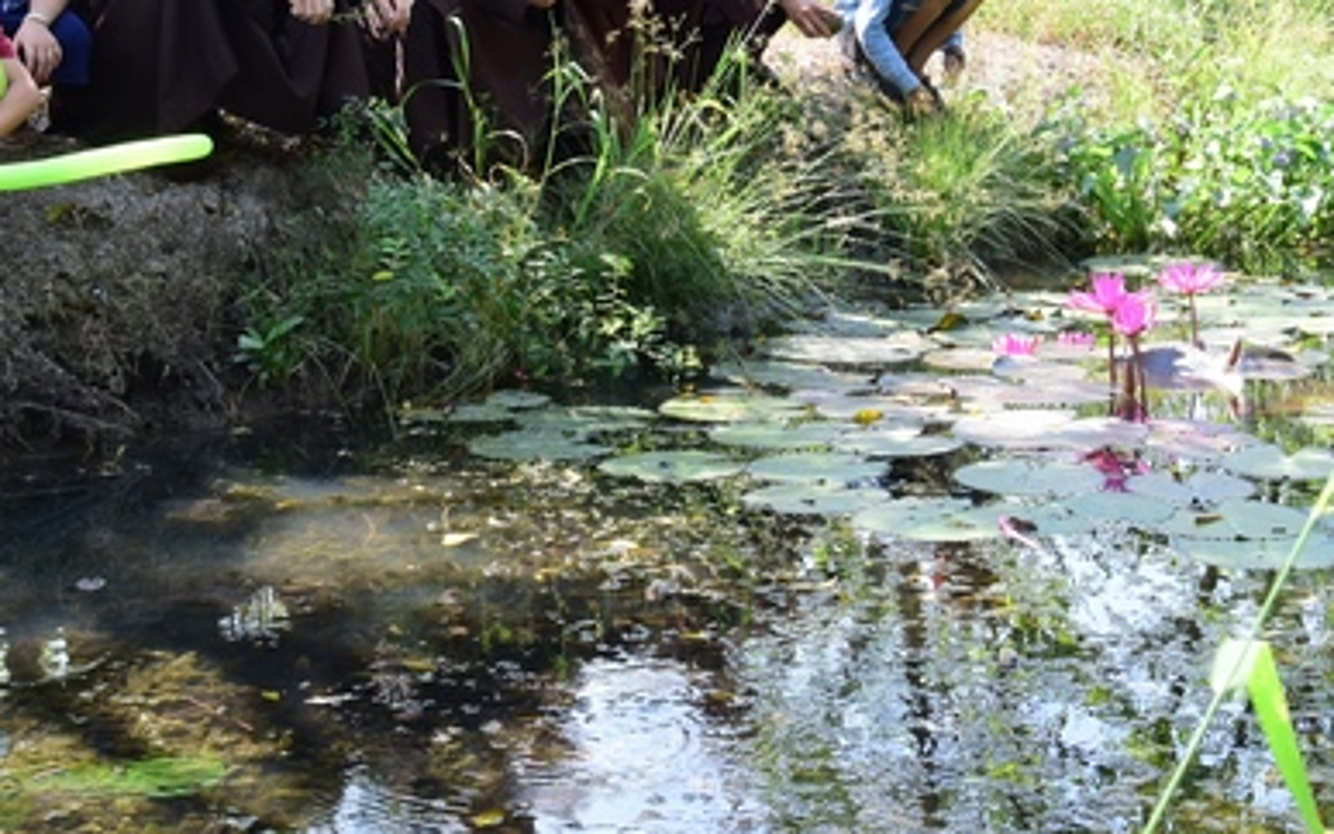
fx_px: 2363
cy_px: 131
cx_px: 638
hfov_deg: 31.5
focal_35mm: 65
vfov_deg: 19.7
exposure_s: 1/100
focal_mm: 38
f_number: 13
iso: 1000
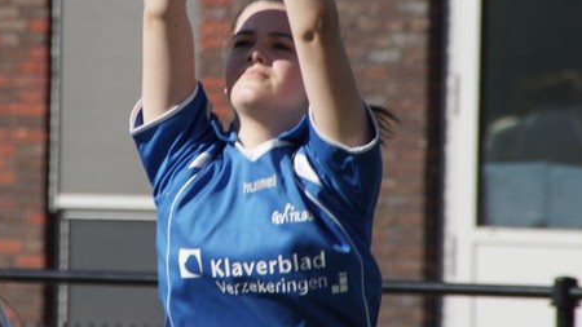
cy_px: 96
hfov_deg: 2.4
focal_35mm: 893
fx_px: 13779
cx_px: 195
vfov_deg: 1.4
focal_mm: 250
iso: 200
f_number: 9
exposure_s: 1/500
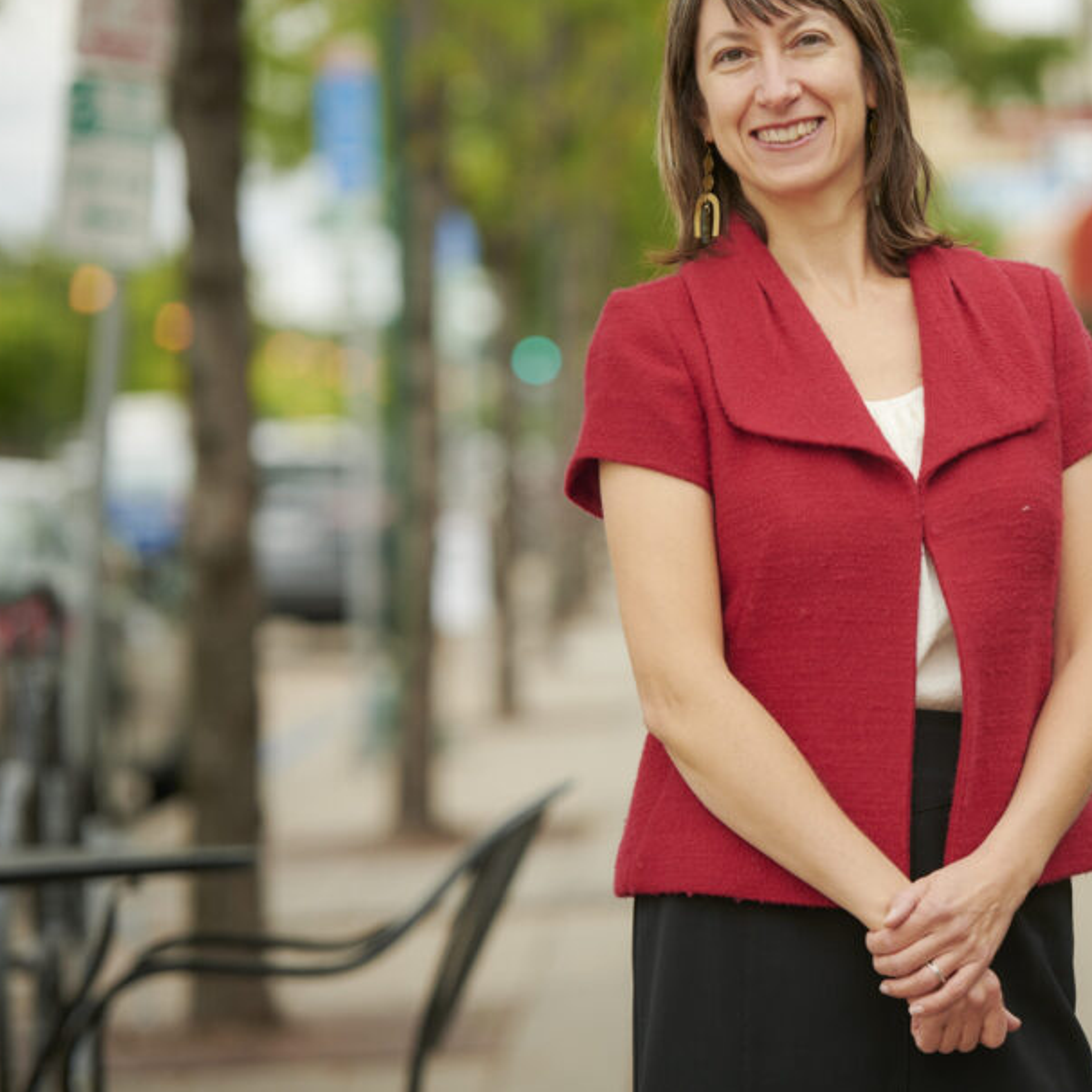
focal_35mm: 194
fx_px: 6924
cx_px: 867
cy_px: 489
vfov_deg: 9.0
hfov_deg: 9.0
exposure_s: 1/200
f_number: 4.5
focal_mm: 135
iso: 80
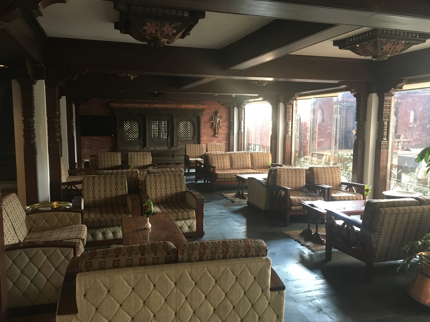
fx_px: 373
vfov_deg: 46.8
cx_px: 219
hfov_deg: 60.0
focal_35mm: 30
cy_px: 166
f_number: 2.2
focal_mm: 4.15
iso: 200
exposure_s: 1/33
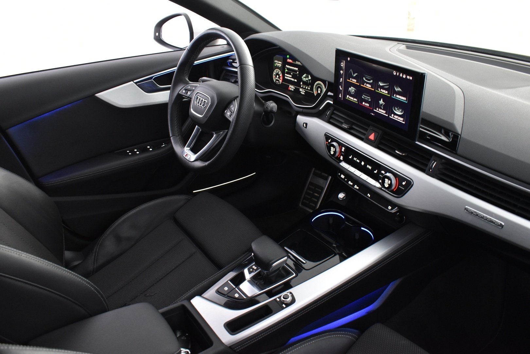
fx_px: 442
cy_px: 177
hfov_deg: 61.9
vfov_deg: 43.6
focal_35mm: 30
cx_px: 265
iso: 1250
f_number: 5.6
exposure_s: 1/8
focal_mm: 20
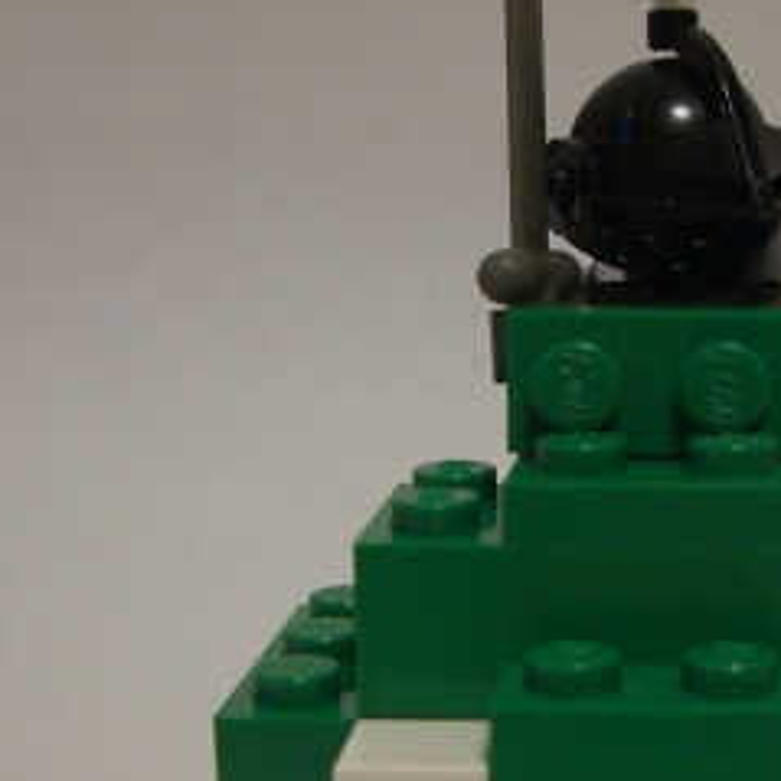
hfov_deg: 19.1
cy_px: 510
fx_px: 2297
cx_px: 654
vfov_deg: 19.2
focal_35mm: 90
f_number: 2.7
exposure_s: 1/25
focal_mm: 6.2
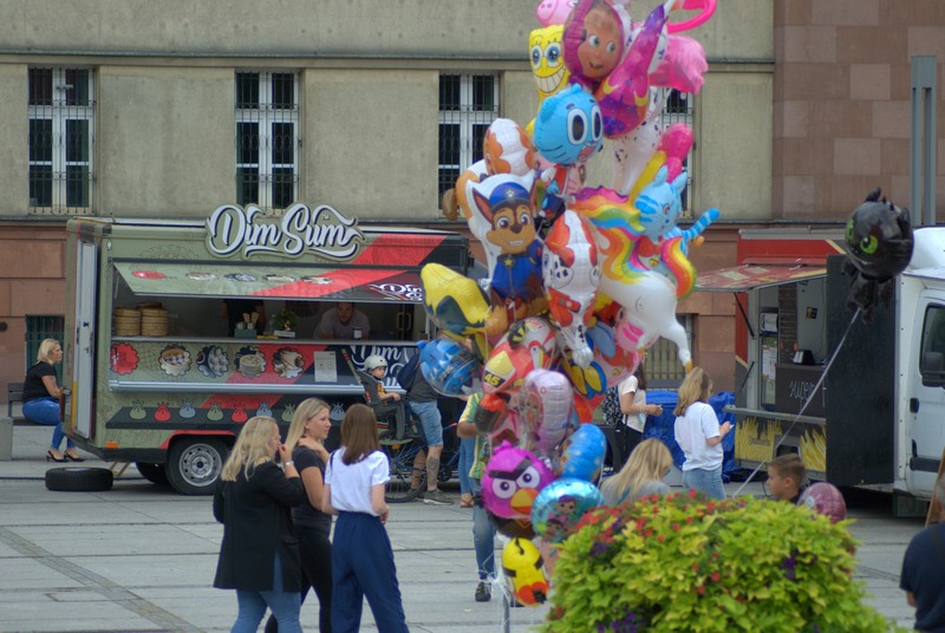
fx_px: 4140
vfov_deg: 8.7
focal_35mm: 158
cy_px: 316
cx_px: 472
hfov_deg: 13.0
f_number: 4.2
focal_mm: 105
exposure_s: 1/200
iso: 320
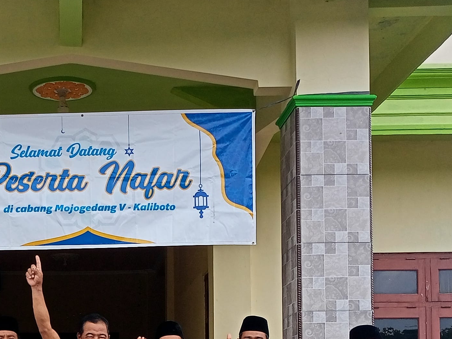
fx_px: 1045
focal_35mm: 80
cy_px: 403
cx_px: 64
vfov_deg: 17.6
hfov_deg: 23.9
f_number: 1.8
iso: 112
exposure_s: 1/211
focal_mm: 4.69
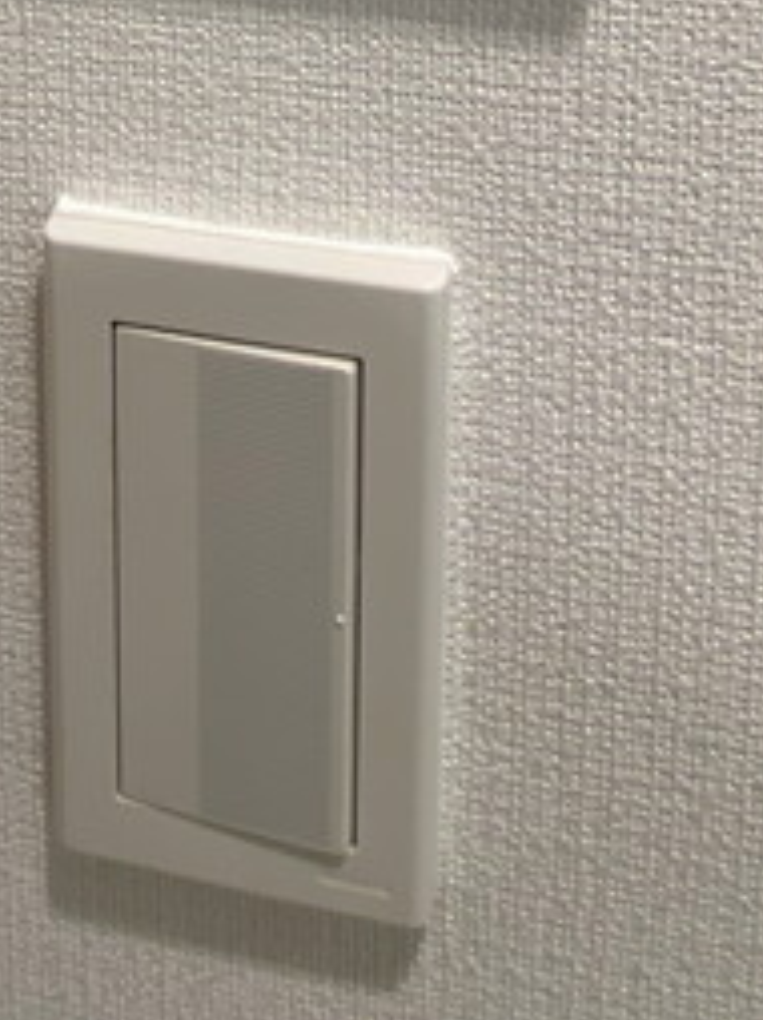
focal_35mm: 41
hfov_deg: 34.9
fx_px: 1207
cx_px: 293
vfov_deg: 32.1
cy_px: -365
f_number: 2.4
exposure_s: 1/100
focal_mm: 1.54
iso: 125
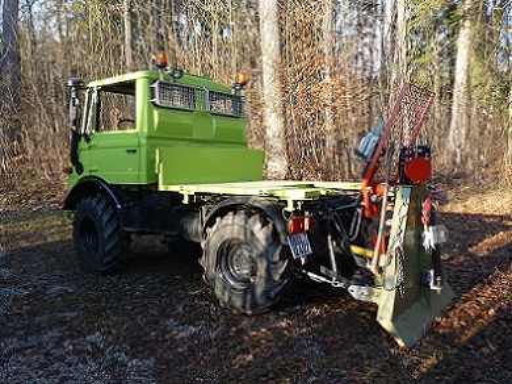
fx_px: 473
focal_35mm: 32
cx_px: 256
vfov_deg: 44.1
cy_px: 192
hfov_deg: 56.8
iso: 100
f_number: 3.5
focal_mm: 5.3
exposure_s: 1/100
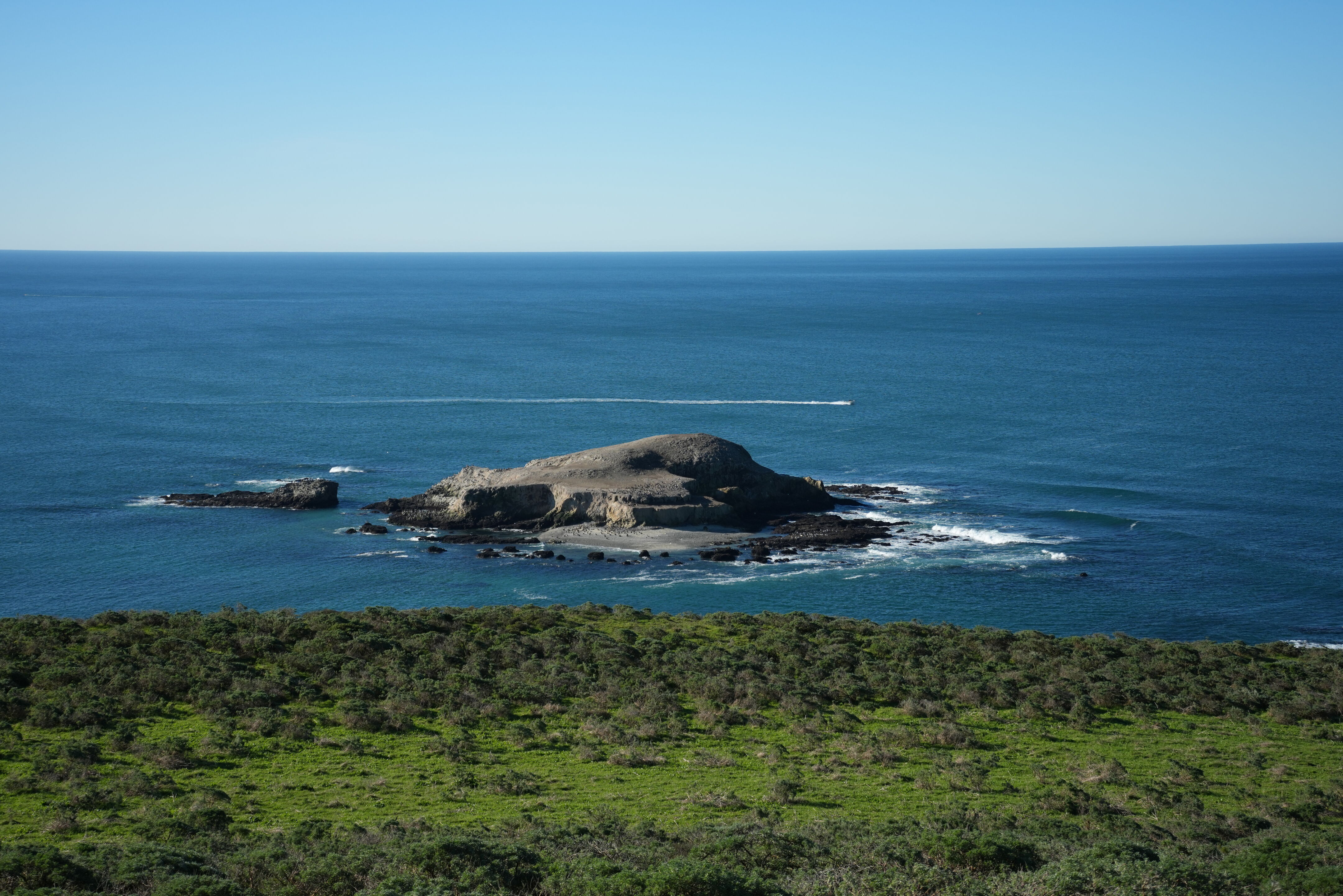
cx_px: 672
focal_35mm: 59
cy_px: 448
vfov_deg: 23.0
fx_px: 2201
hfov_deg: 33.9
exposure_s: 1/2000
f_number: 5.6
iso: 400
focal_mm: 59
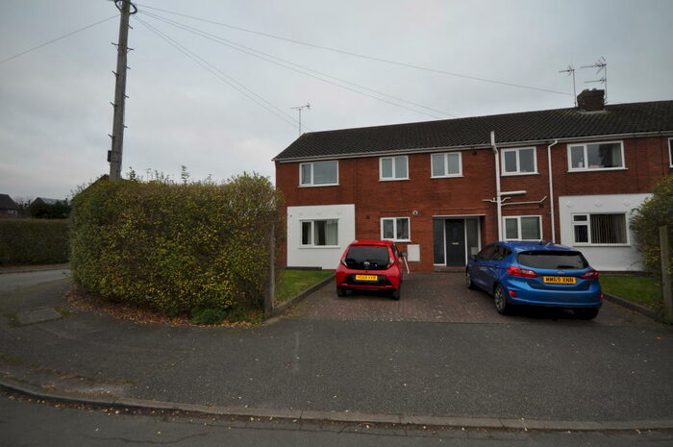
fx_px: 280
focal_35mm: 15
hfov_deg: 100.5
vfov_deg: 77.2
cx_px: 336
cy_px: 224
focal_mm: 10
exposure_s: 1/125
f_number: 5.6
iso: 320
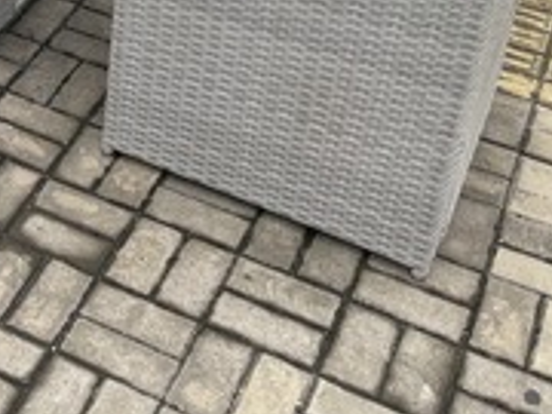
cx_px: -133
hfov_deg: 22.3
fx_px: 1276
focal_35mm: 80
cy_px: -152
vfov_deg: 17.1
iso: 32
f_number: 1.6
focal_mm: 4.2
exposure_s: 1/581
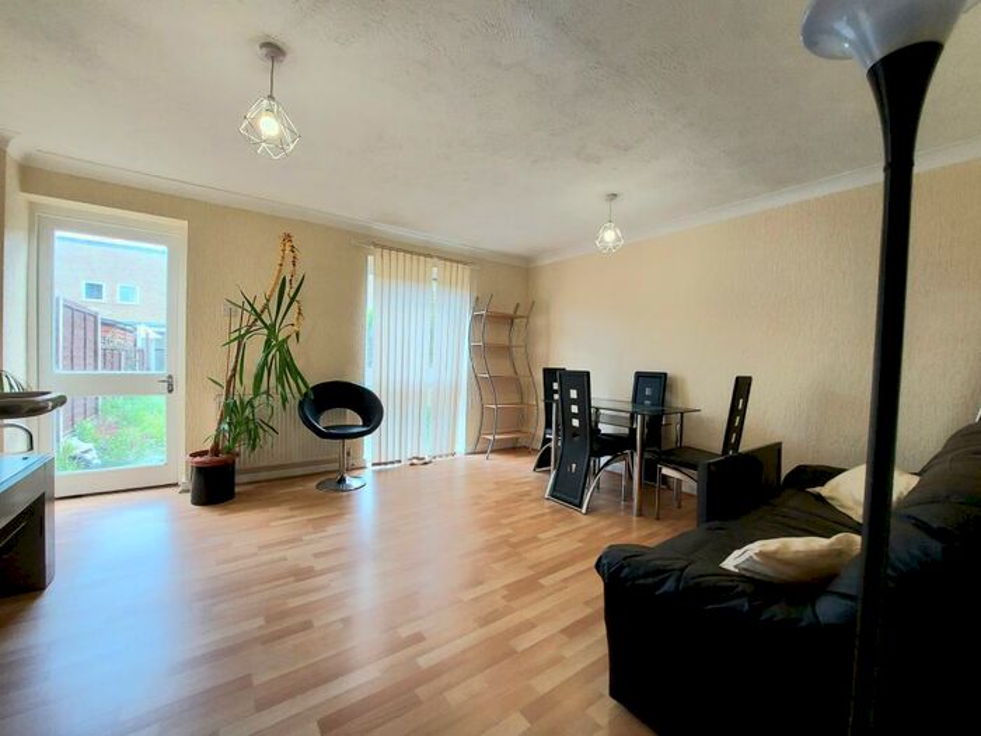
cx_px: 490
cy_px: 368
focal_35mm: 13
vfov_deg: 89.9
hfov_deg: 106.2
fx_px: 368
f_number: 2.2
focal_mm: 1.74
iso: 100
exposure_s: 1/120
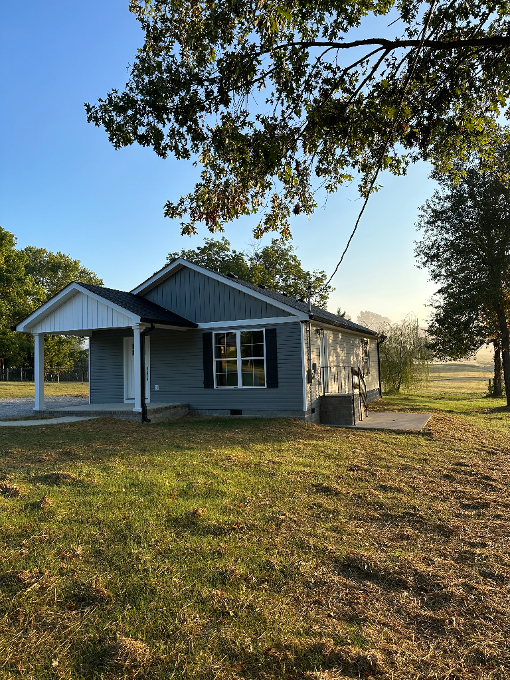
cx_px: 255
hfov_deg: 56.8
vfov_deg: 71.6
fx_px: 471
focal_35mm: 24
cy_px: 340
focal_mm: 6.86
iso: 80
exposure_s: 1/1692
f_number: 1.78
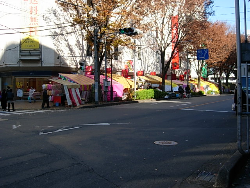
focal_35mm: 41
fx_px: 296
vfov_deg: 35.1
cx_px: 125
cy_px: 94
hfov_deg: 45.8
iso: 64
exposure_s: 1/575
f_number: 2.9
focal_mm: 8.5
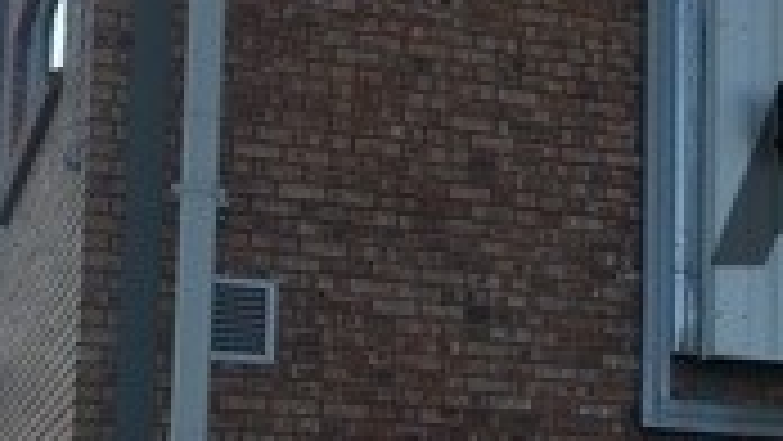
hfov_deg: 23.1
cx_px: 612
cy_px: 421
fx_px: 1890
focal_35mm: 91
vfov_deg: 13.2
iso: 25
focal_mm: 4.15
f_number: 2.2
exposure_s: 1/827
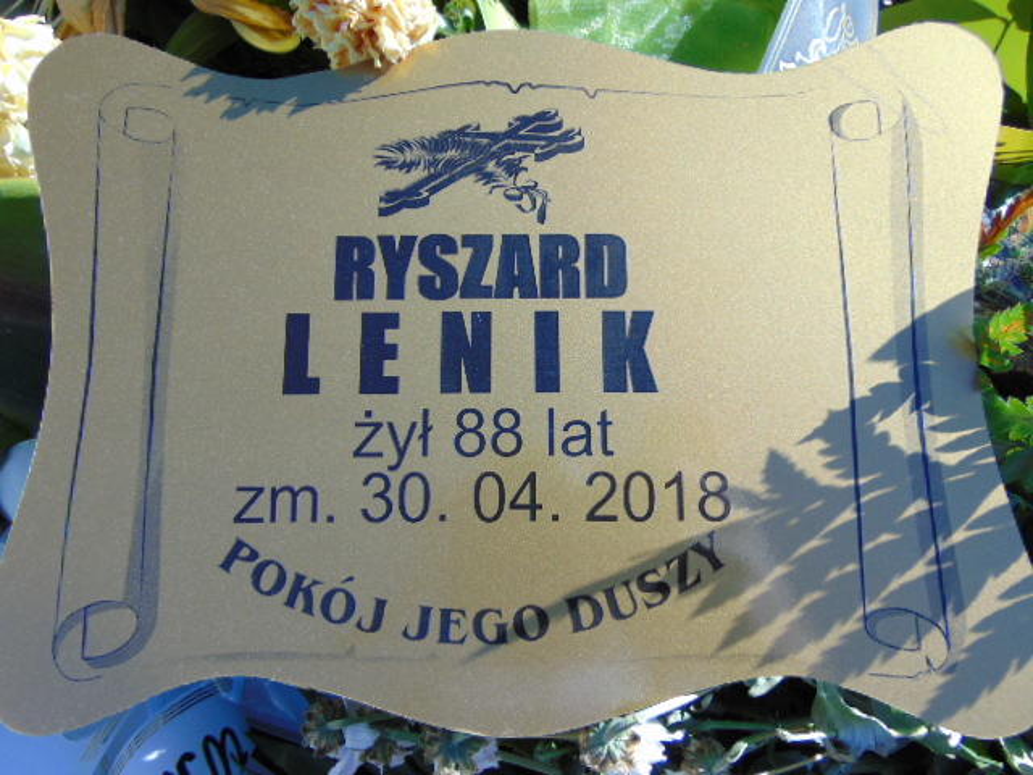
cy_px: 388
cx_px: 516
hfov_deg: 69.4
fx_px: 746
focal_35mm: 25
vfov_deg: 54.9
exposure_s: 1/640
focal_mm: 4.5
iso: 80
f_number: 3
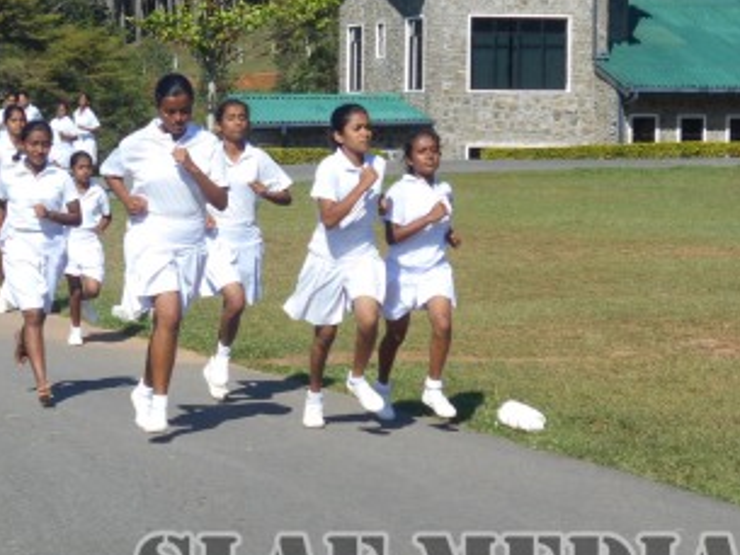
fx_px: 2802
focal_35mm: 131
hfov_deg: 15.0
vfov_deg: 11.3
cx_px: 193
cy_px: 223
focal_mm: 13.5
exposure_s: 1/400
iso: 80
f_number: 5.8
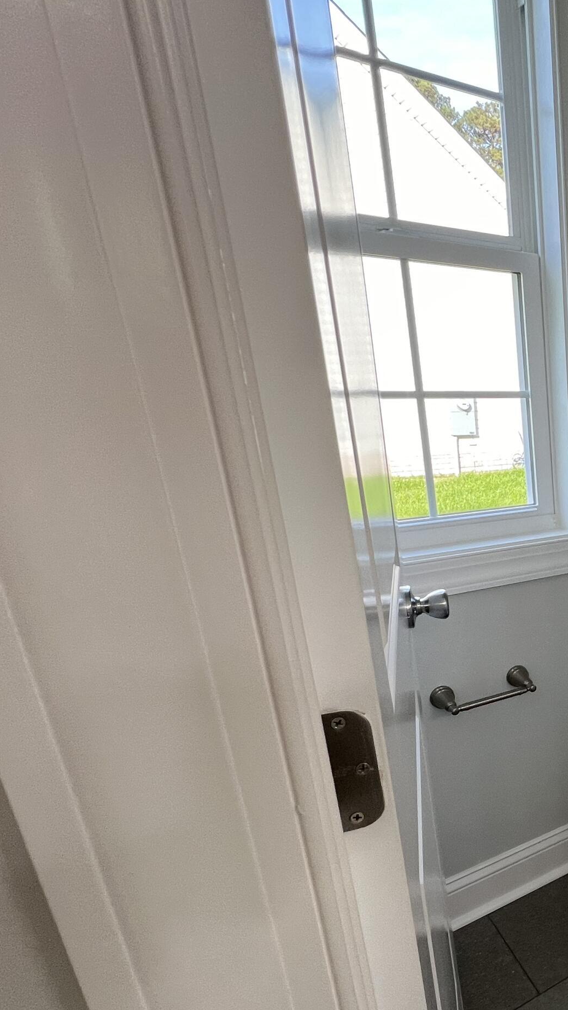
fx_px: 616
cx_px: 731
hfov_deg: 35.1
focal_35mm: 23
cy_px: 594
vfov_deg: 78.0
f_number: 1.8
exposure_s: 1/120
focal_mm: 1.57
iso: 64
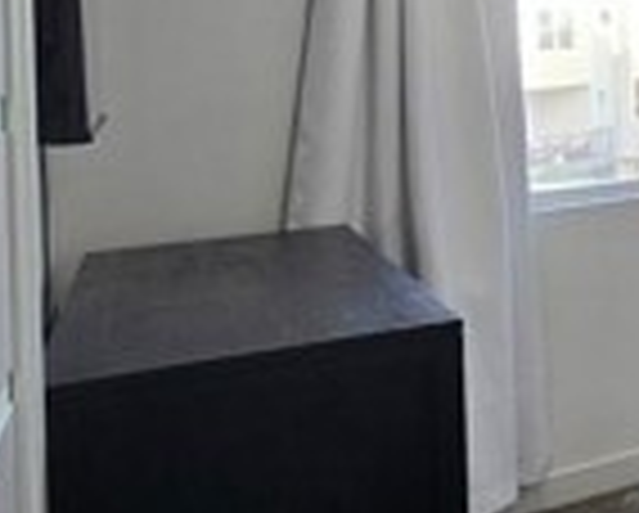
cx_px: 1238
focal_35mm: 57
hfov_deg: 19.9
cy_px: -18
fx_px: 1079
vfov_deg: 25.2
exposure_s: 1/60
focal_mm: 2.2
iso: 80
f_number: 2.2
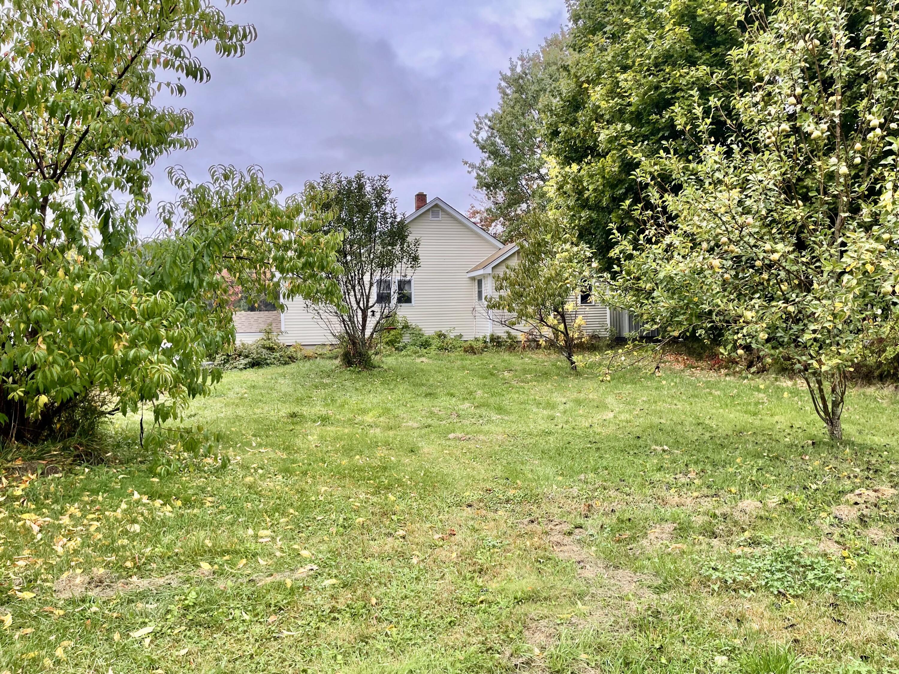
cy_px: 337
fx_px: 649
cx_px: 450
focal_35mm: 25
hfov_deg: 69.4
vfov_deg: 54.9
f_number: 1.6
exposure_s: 1/660
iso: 32
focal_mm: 5.1
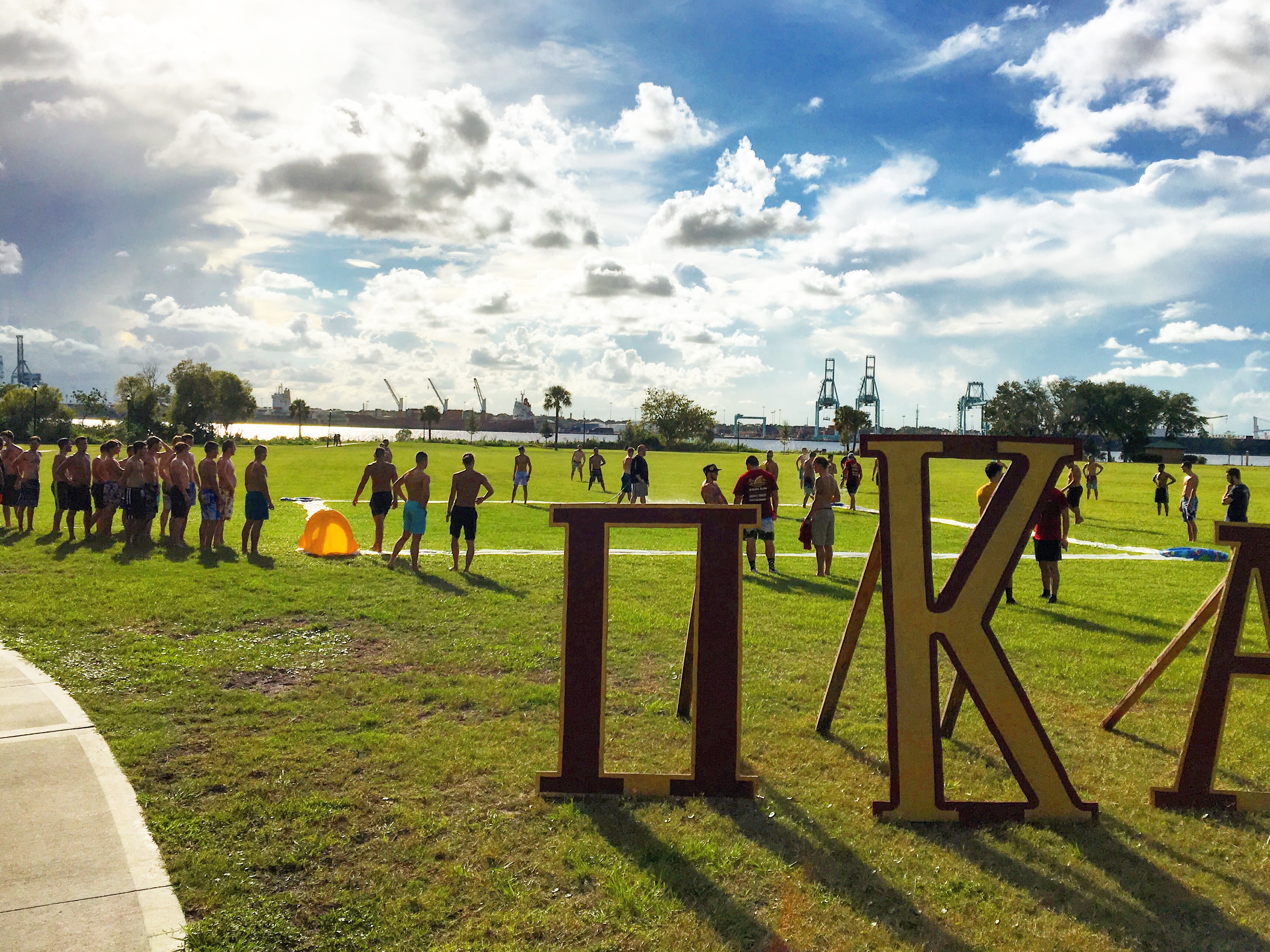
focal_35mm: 34
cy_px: 403
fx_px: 1247
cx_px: 650
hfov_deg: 54.0
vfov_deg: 41.7
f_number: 2.2
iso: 25
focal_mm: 4.15
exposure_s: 1/5495
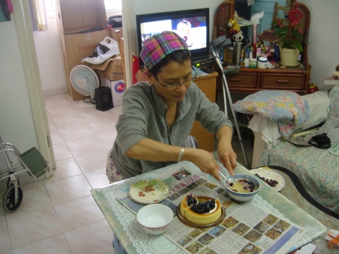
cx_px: 170
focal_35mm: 35
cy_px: 127
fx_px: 343
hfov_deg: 52.6
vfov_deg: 40.7
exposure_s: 1/8
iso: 200
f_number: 2.8
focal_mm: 5.8
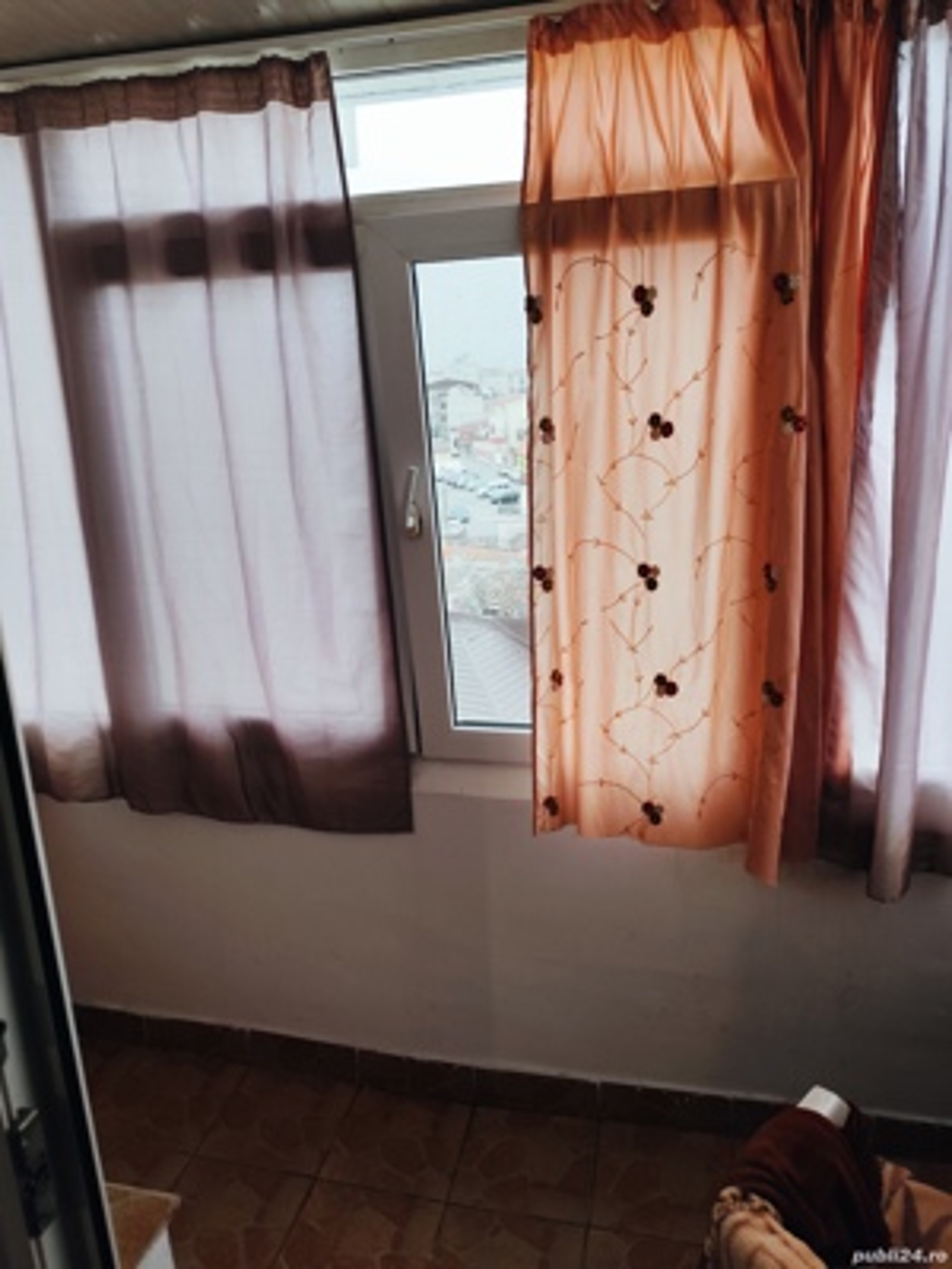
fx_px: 843
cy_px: 634
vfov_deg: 73.9
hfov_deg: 58.9
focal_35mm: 23
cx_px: 476
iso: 160
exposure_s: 1/100
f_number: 1.65
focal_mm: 6.14
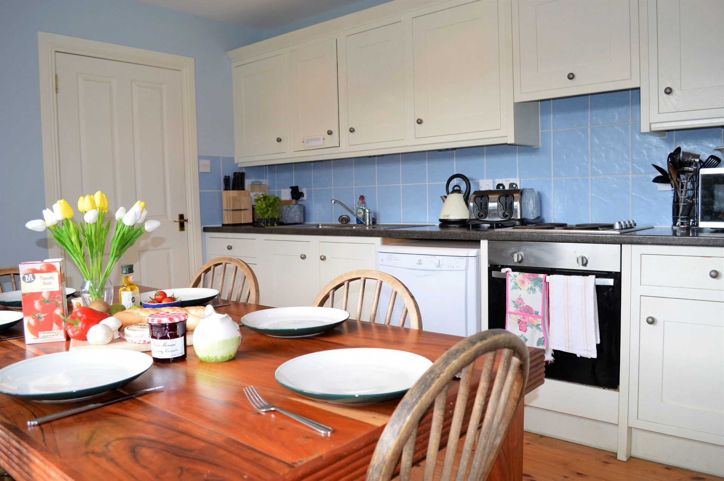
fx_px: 542
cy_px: 240
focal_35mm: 27
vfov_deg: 47.8
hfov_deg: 67.4
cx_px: 362
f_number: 5
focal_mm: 18
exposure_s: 1/60
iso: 320
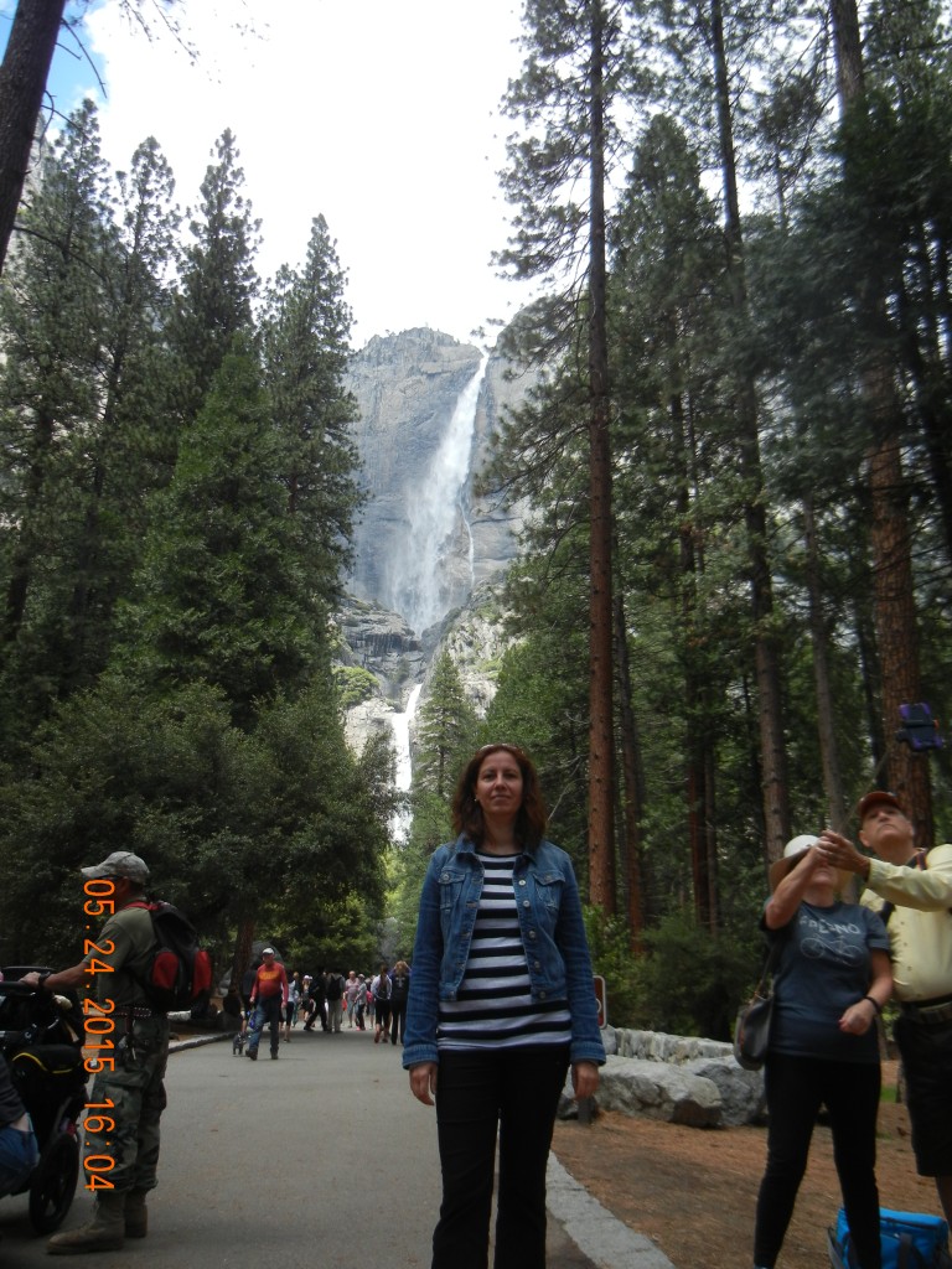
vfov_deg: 60.0
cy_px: 634
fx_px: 1100
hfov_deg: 46.8
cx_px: 476
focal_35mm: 30
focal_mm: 5.4
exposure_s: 1/463
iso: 160
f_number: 3.5
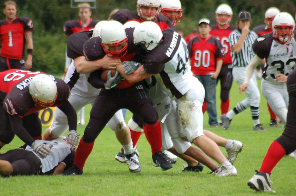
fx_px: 3693
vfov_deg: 3.0
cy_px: 98
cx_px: 148
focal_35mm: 450
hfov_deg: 4.6
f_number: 5.6
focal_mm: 300
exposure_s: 1/400
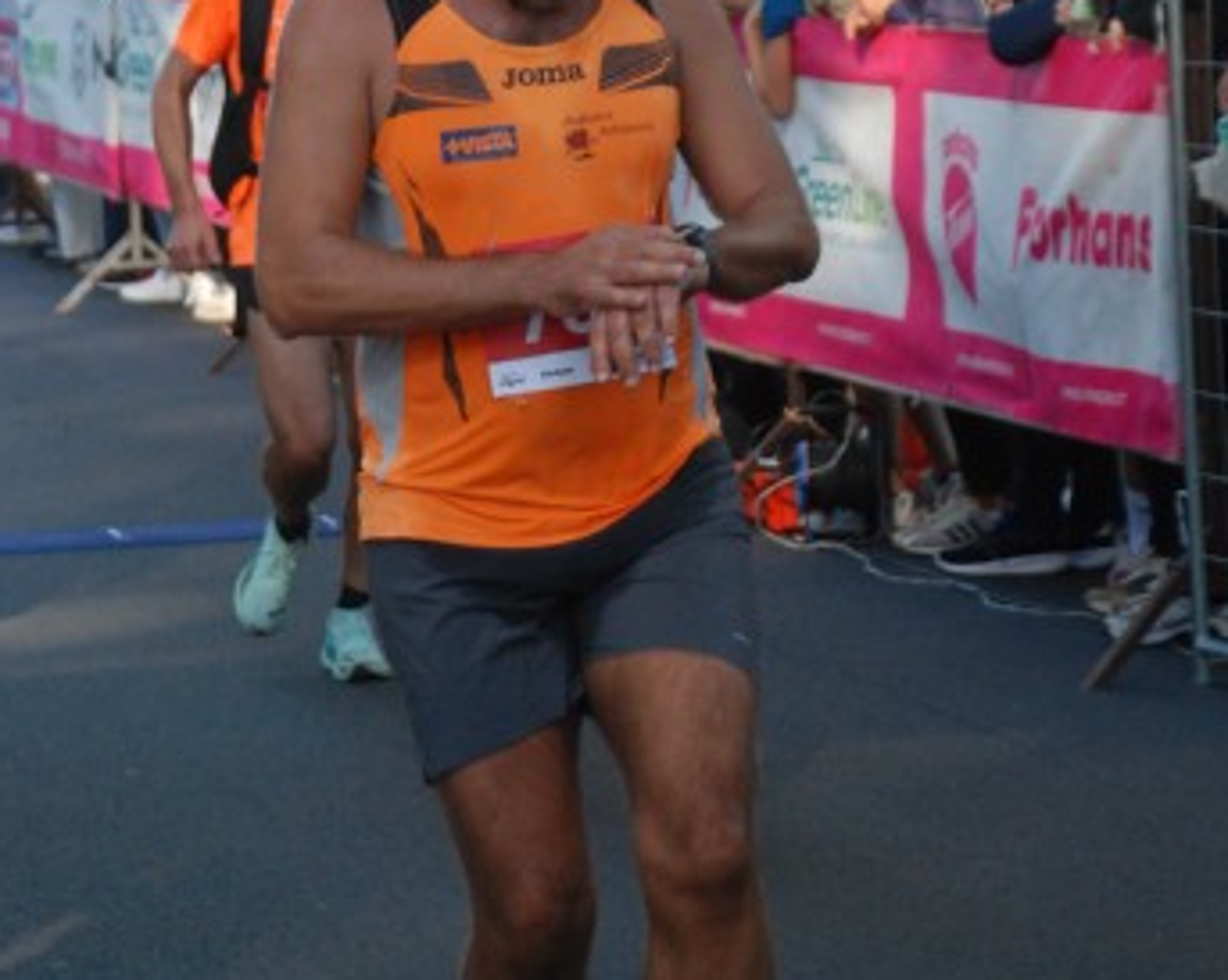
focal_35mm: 210
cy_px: 254
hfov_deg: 9.2
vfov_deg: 7.4
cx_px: 646
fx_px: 7621
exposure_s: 1/320
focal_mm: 85
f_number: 5.6
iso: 1000
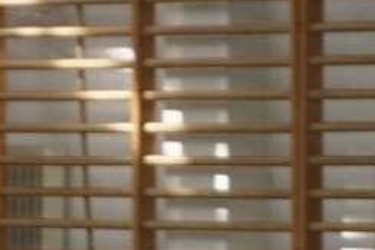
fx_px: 4527
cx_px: 11
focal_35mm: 435
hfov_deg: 4.7
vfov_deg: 3.1
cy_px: 652
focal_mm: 55
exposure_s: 1/100
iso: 250
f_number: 5.6
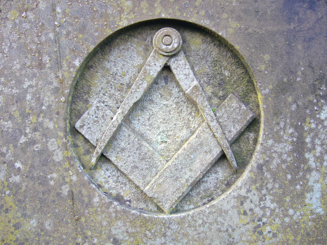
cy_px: 121
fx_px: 340
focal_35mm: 36
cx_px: 163
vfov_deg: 39.7
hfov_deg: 51.4
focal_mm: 5.8
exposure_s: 1/25
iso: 100
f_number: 2.8
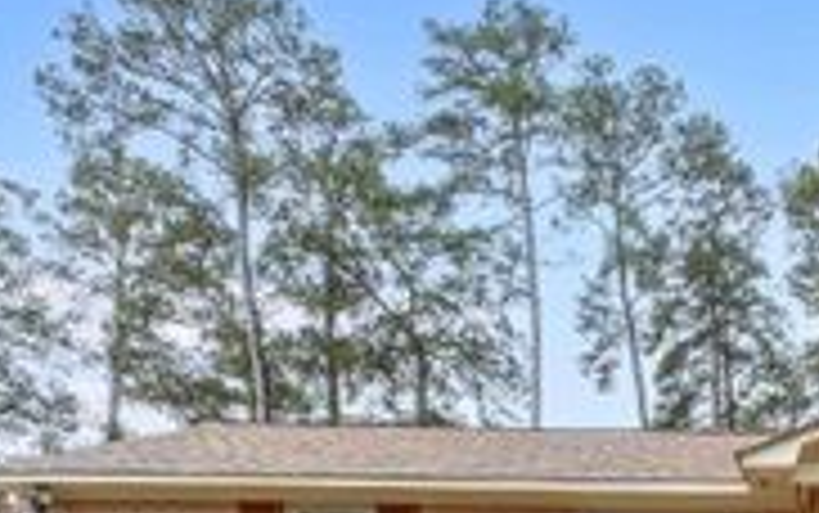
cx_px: 806
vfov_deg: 25.6
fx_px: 938
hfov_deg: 41.5
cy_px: 691
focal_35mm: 42
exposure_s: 1/160
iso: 250
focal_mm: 10
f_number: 8
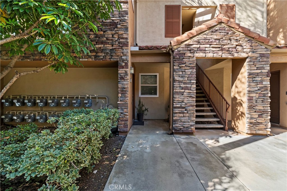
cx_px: 144
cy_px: 96
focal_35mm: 16
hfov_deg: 96.8
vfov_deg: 73.7
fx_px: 127
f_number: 9
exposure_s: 1/100
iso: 500
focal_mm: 16
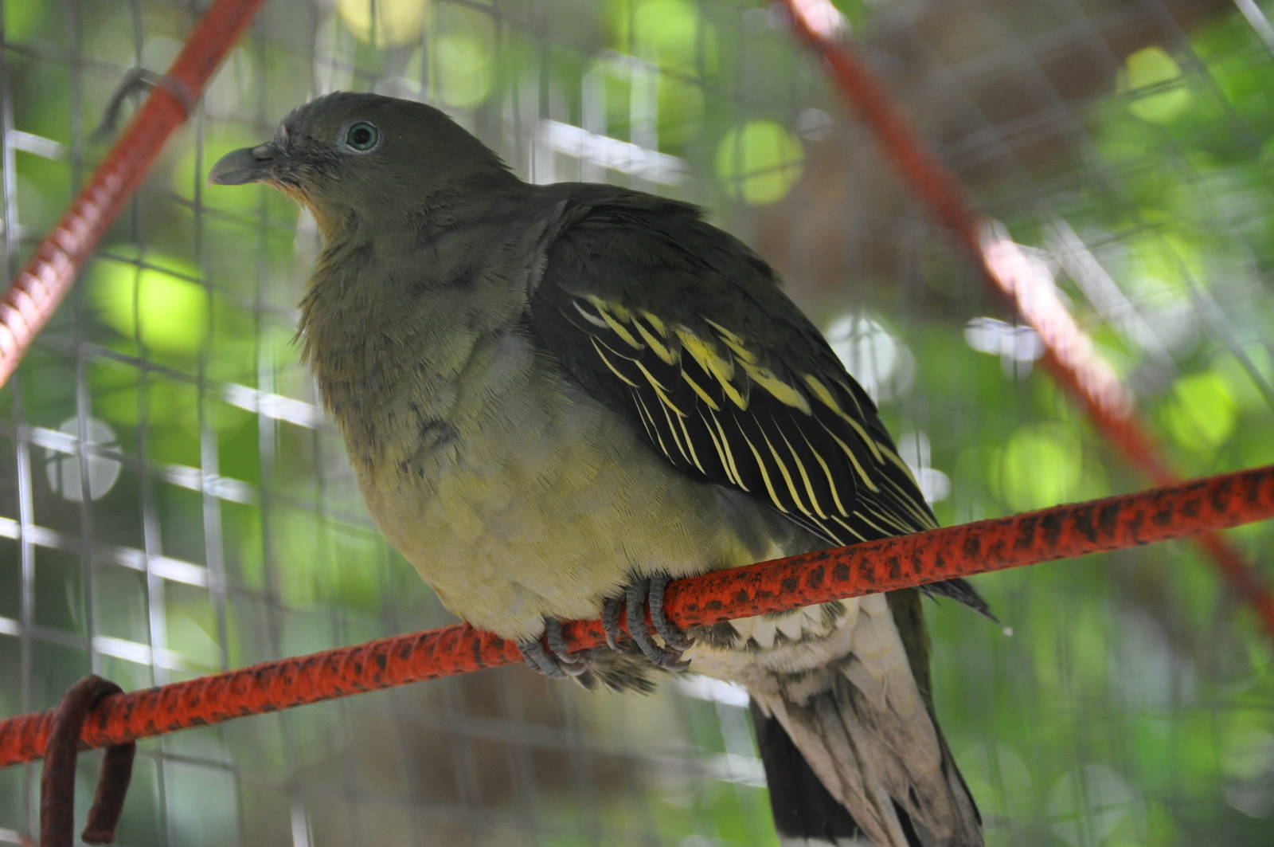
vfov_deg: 6.3
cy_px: 424
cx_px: 637
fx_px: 7688
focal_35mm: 218
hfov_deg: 9.5
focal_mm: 145
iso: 800
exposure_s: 1/125
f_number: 5.6
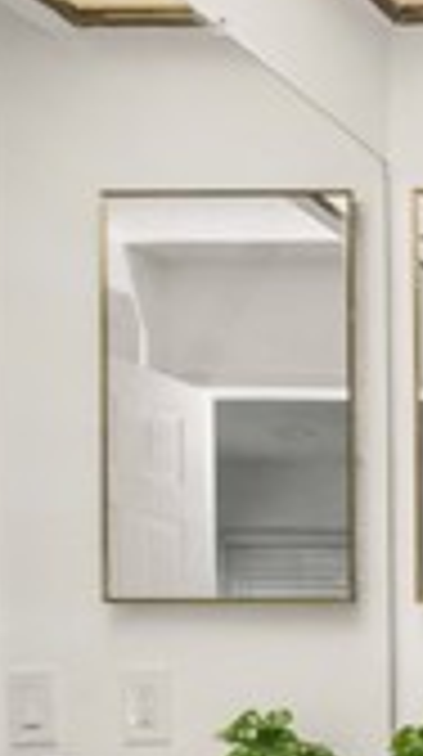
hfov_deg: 13.5
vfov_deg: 29.1
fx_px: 1361
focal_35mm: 68
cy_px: 747
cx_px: 981
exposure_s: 1/13
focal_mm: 17
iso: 100
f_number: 9
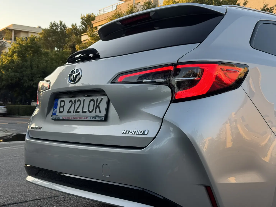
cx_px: 138
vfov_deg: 30.3
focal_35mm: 48
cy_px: 104
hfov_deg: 39.7
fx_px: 383
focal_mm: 6.76
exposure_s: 1/300
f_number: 1.78
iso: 64
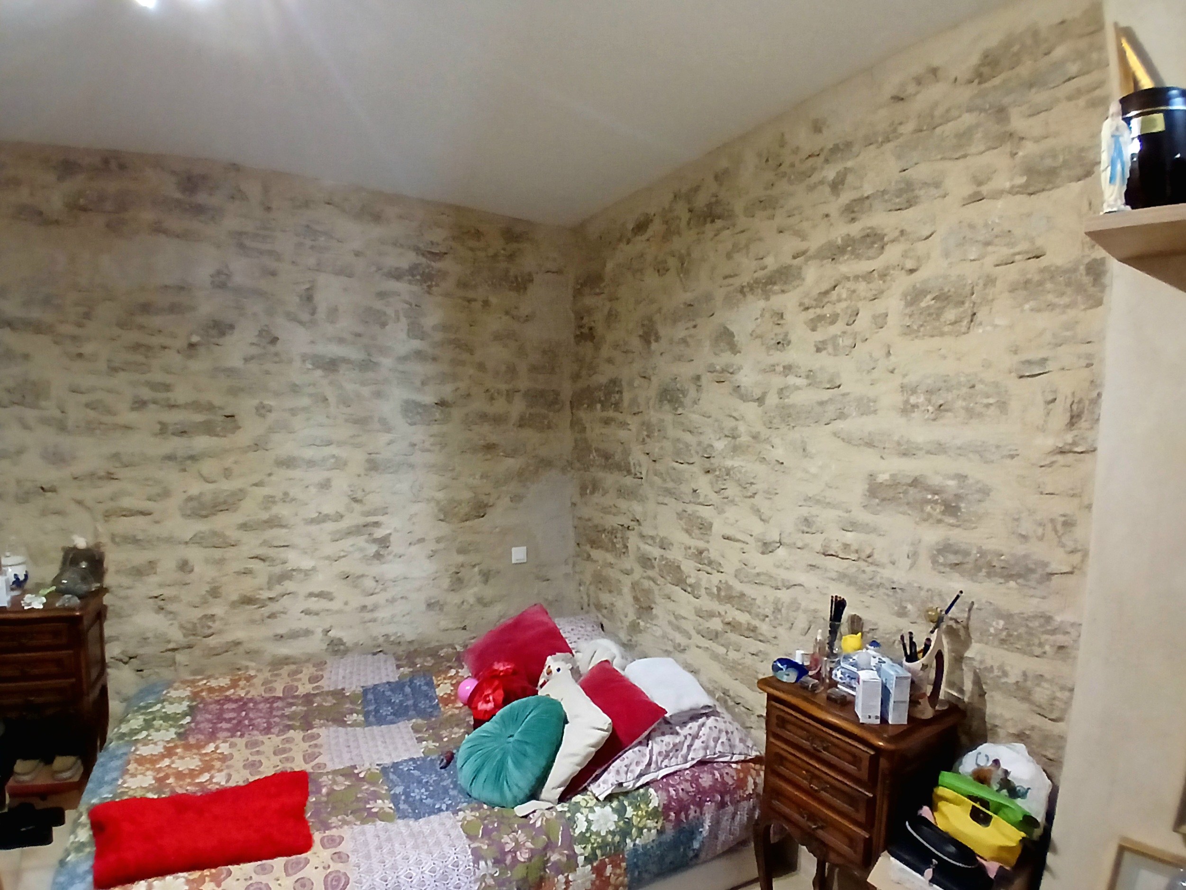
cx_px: 593
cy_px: 445
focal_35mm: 17
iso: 500
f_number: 2.2
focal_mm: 1.4
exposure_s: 1/20
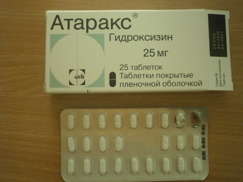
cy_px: 91
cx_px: 122
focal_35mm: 47
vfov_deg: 30.9
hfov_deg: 40.4
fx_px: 330
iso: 800
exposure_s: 1/40
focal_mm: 8.3
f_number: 3.4
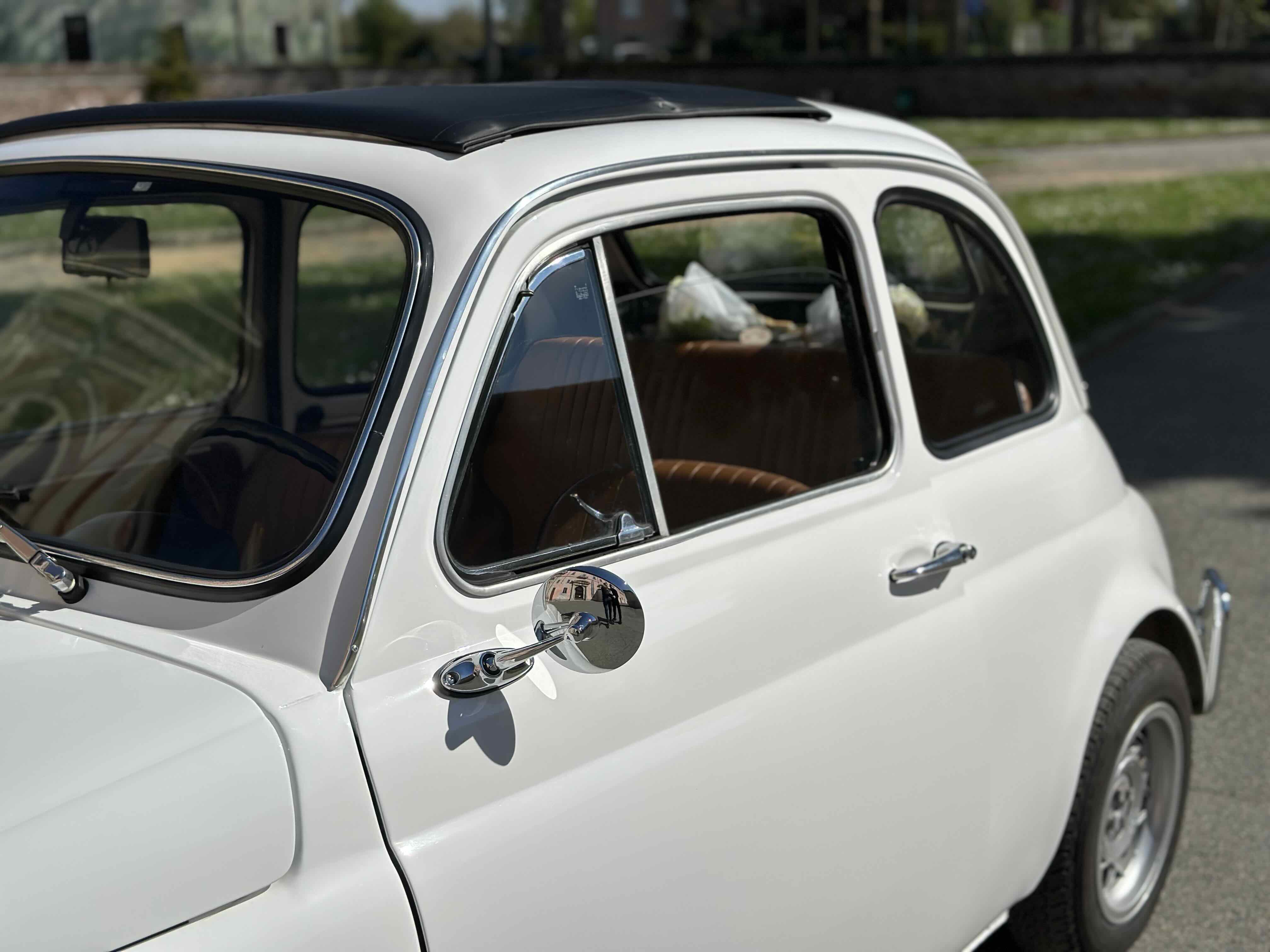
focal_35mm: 48
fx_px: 1761
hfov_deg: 39.7
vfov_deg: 30.3
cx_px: 635
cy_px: 476
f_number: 1.78
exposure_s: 1/18868
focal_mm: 6.86
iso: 100
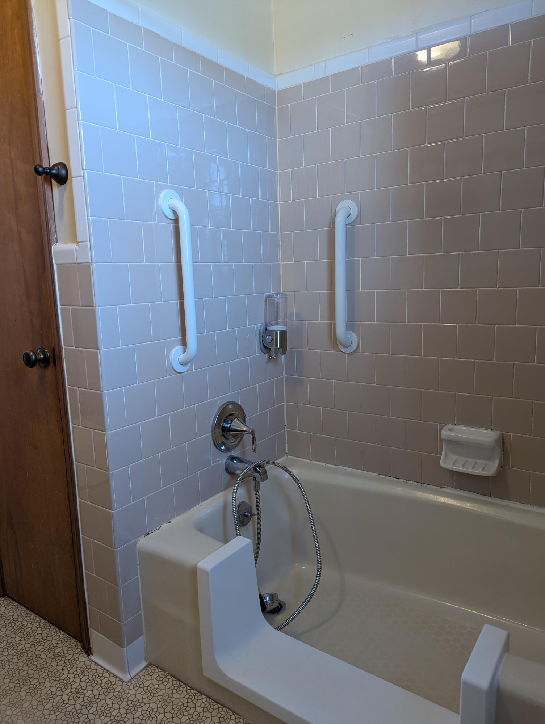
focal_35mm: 24
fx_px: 503
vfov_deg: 71.5
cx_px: 272
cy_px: 362
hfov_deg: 56.9
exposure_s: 1/22.6
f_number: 1.85
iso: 93
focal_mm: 6.81
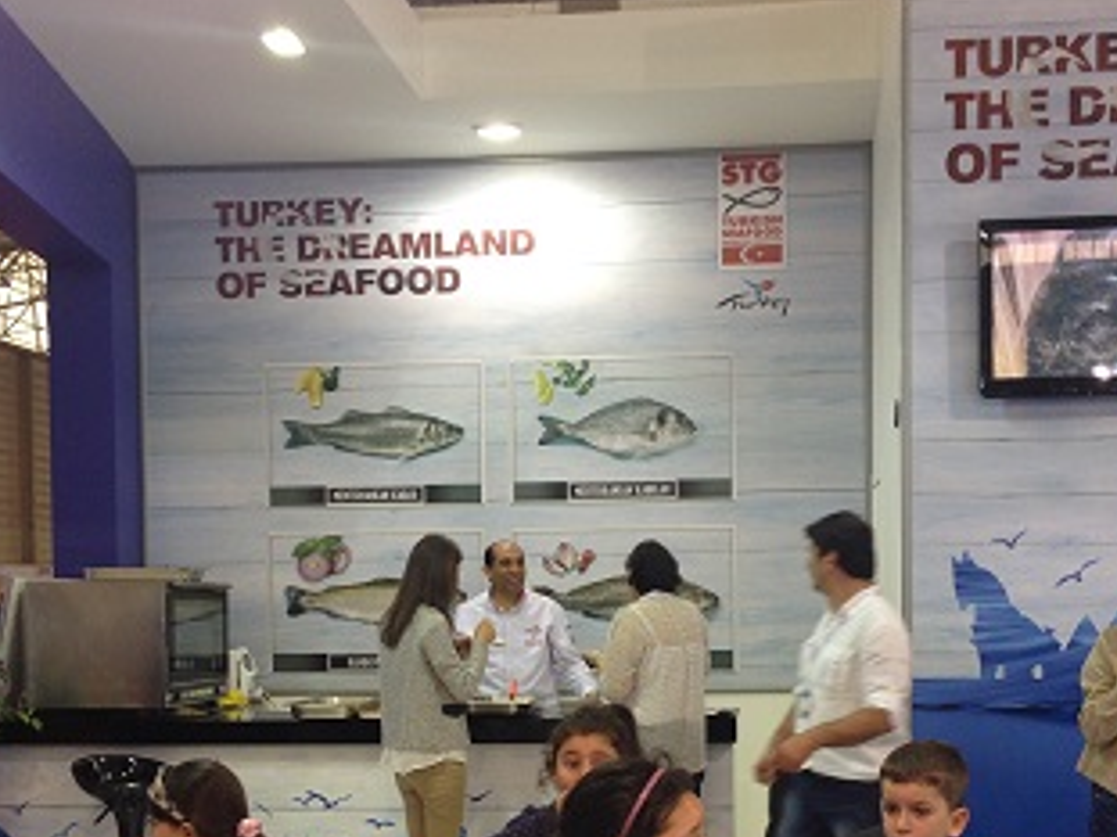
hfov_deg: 36.1
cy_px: 630
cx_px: 632
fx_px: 1710
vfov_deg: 27.1
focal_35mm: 53
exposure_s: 1/40
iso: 64
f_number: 2.4
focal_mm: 4.12
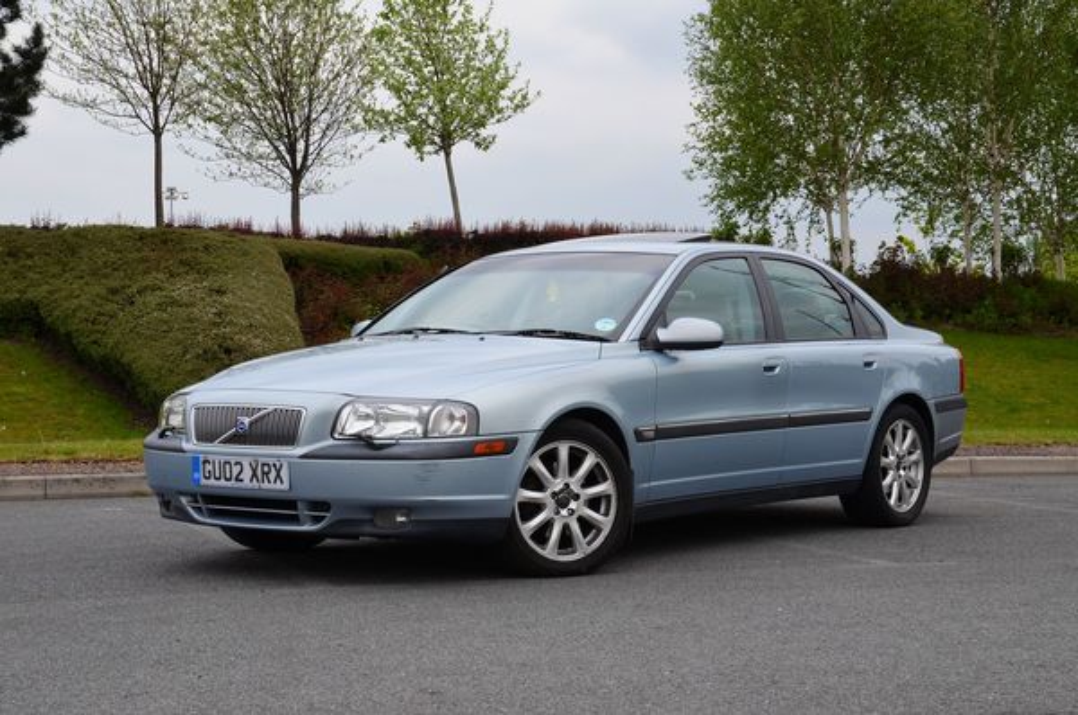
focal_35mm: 63
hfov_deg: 31.9
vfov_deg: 21.5
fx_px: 1883
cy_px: 358
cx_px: 539
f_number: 22
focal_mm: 42
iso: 640
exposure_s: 1/25
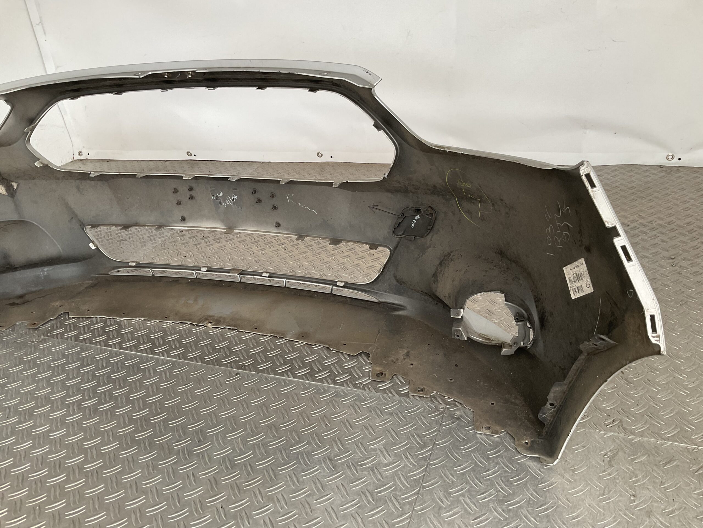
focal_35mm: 29
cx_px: 352
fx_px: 589
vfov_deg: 48.2
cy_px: 264
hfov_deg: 61.7
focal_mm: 3
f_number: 1.8
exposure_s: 1/100
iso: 50
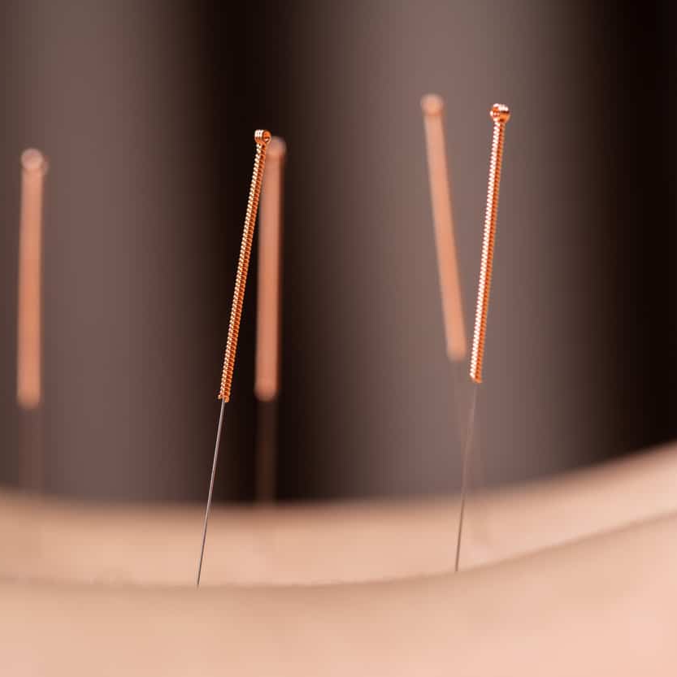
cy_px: 339
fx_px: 2832
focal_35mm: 128
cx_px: 229
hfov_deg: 13.6
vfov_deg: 13.6
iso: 100
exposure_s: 1/125
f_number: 4
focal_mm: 100
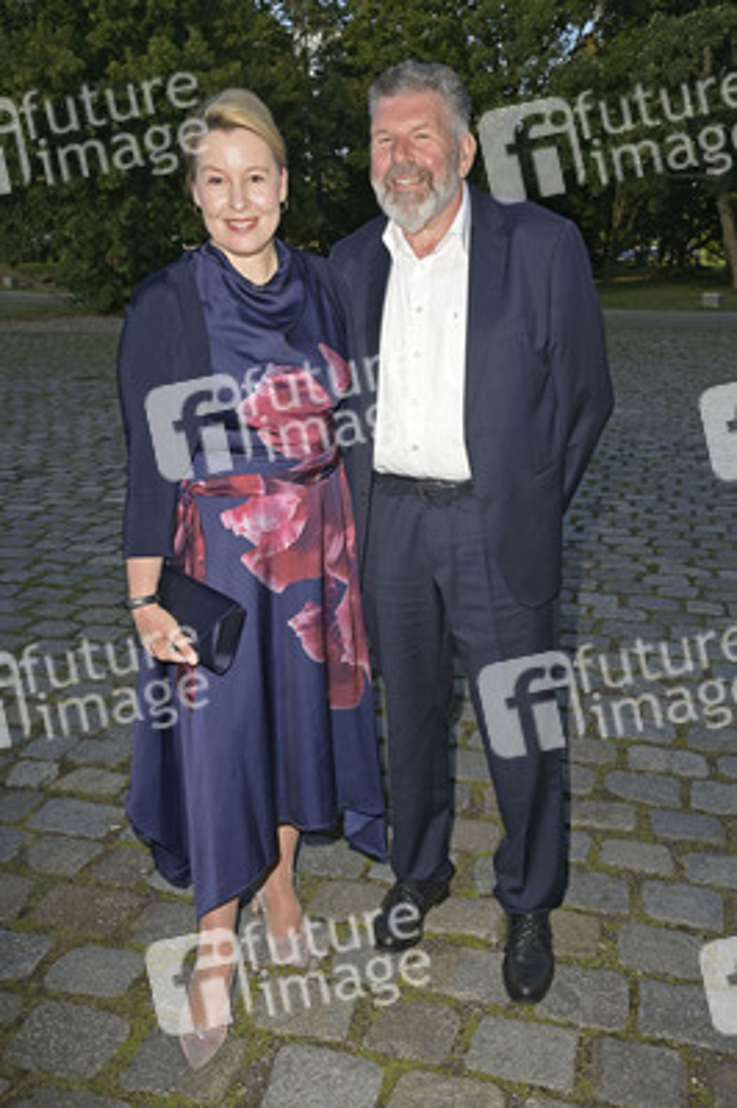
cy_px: 554
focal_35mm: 34
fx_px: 1046
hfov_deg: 38.8
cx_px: 368
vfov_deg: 55.8
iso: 400
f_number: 11
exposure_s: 1/250
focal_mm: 34
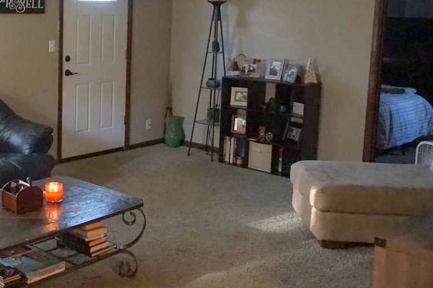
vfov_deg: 26.7
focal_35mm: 50
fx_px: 601
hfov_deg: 37.7
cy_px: 87
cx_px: 68
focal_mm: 16
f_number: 4
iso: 3200
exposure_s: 1/60
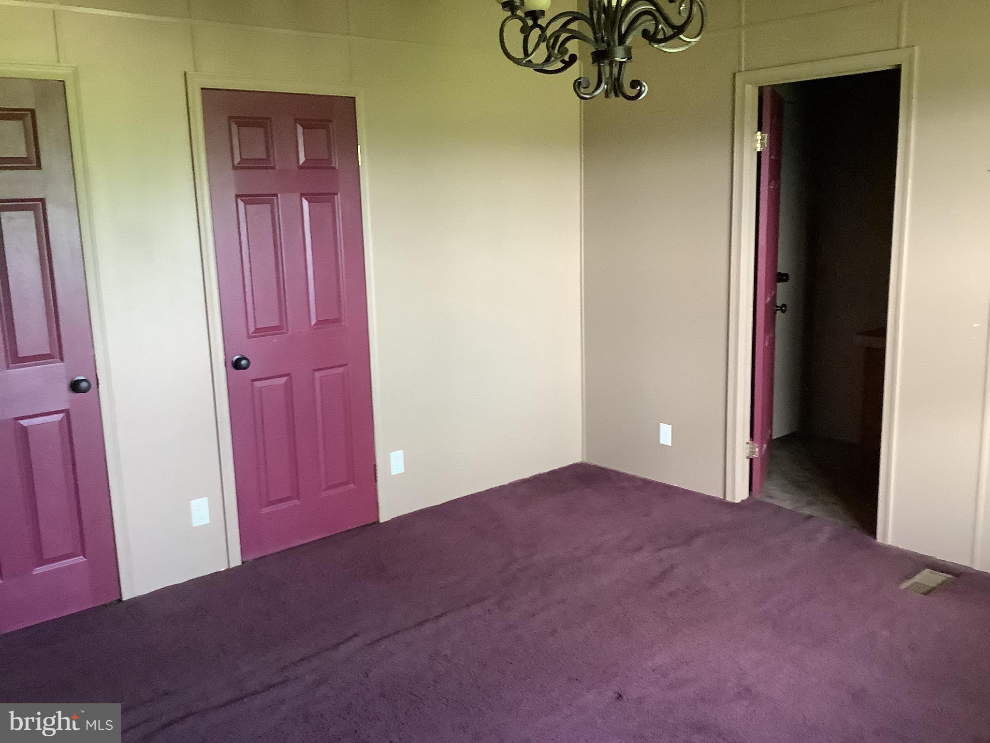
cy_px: 372
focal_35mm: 31
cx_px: 495
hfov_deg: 58.4
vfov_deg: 45.4
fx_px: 887
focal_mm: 3.3
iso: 320
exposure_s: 1/40
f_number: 2.4
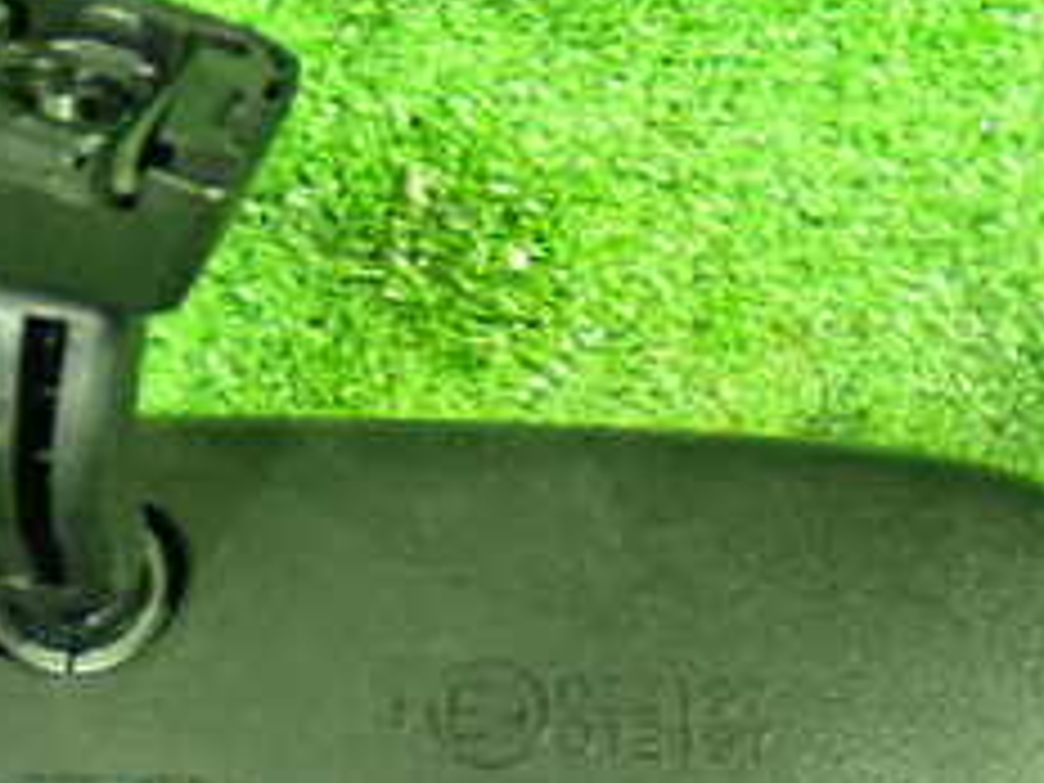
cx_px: 27
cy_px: 378
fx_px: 3197
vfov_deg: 14.0
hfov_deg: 18.1
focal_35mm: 106
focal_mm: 7.31
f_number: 2.8
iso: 800
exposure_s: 1/13
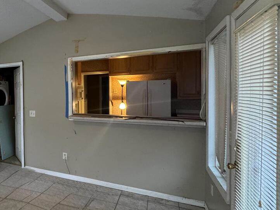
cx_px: 6
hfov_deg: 51.9
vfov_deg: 49.7
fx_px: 226
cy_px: 98
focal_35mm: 28
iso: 400
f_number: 2.2
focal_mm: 2.22
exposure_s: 1/60
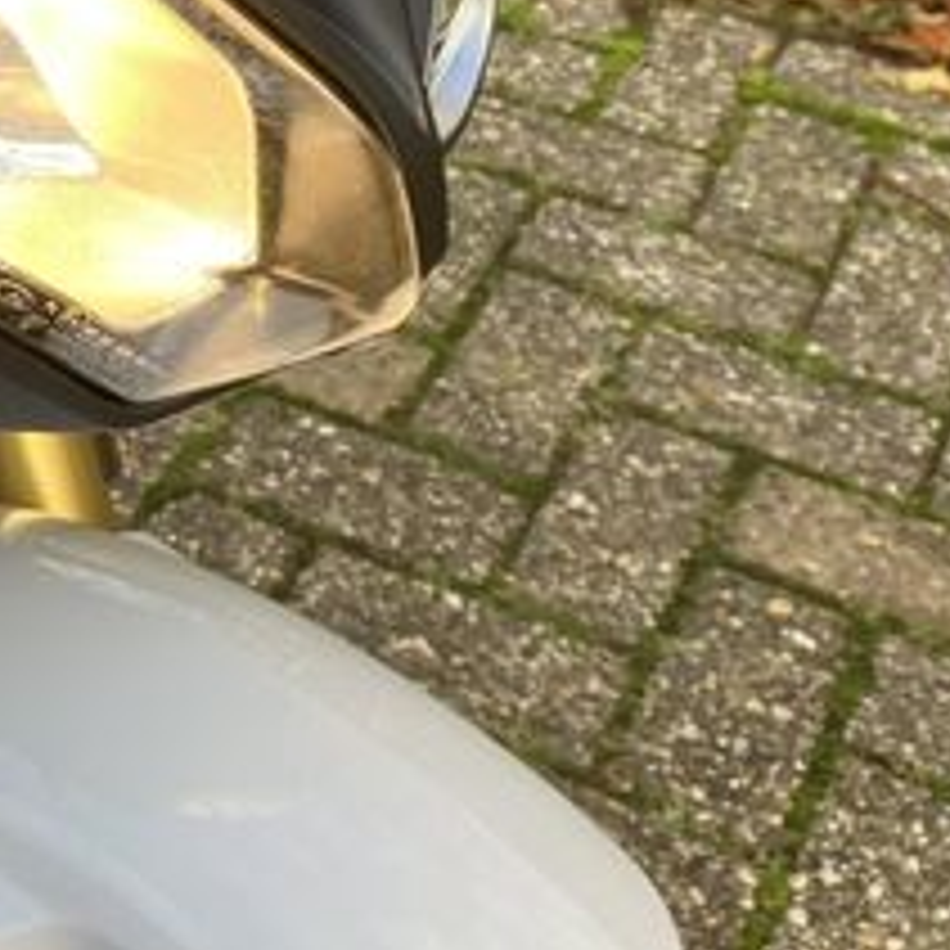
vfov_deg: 21.8
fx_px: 2329
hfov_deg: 21.9
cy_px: -99
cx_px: -77
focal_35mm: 75
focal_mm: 3.99
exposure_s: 1/131
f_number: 1.8
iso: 20
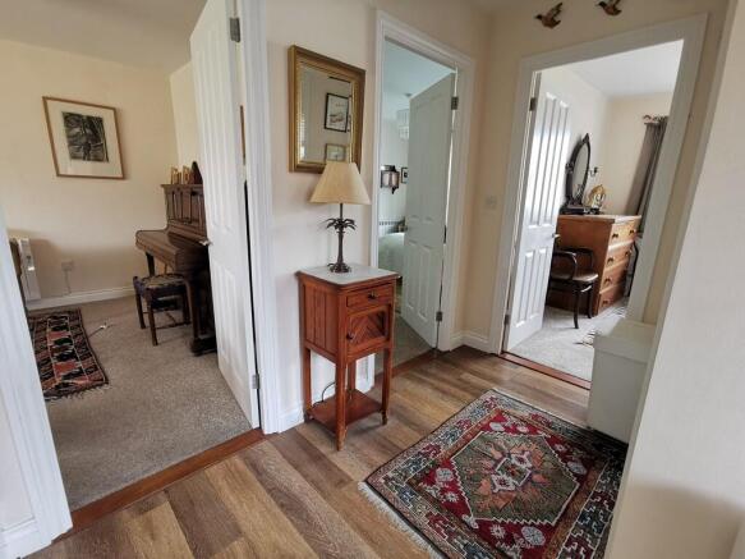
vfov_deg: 74.7
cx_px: 372
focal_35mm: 17
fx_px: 366
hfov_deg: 91.0
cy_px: 280
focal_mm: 2.26
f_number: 2.2
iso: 320
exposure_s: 1/50
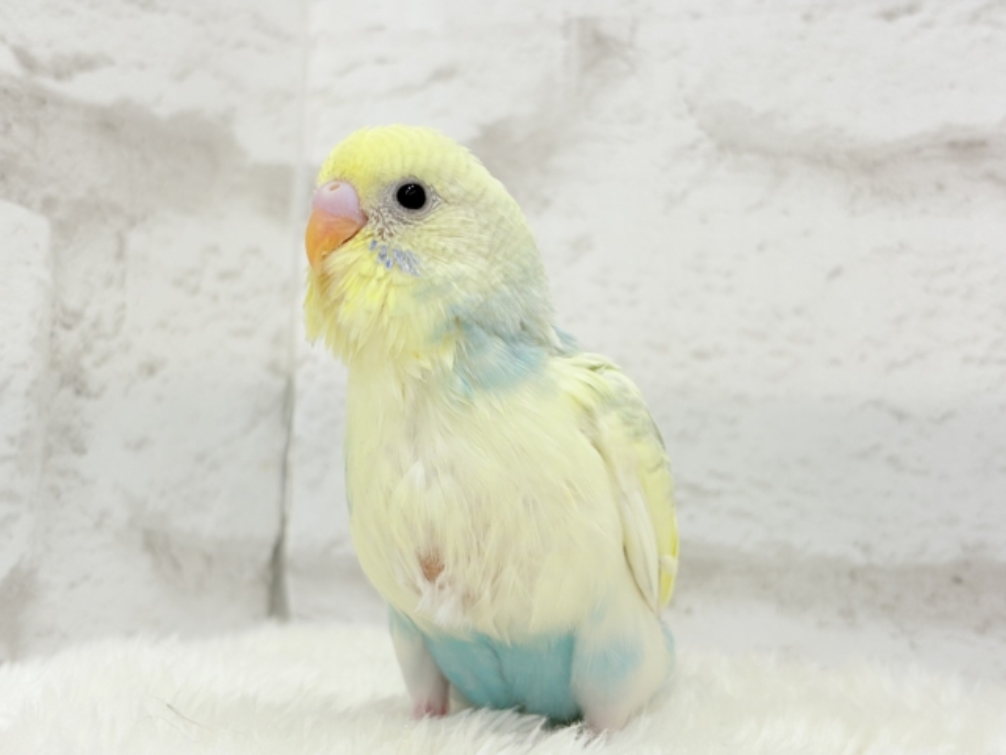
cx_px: 503
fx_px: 1511
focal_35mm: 52
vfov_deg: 28.0
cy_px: 378
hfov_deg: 36.8
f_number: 1.6
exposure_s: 1/50
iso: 32
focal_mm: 5.96
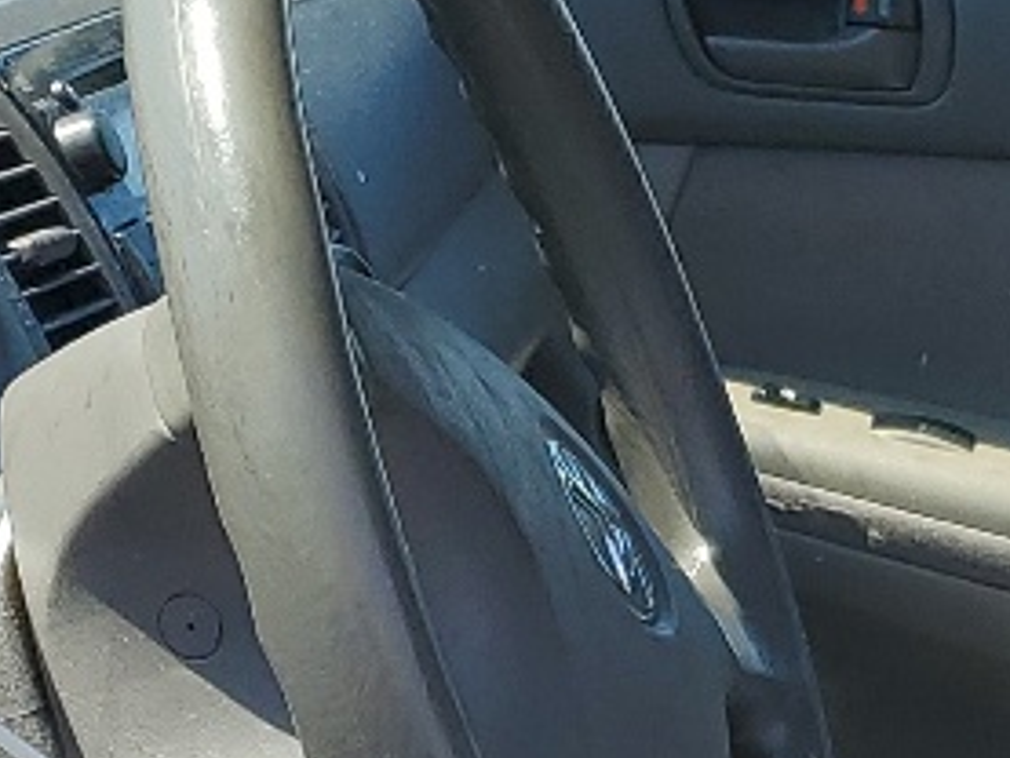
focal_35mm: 150
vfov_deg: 9.1
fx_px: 4378
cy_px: 1706
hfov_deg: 12.8
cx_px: 1258
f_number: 1.5
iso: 50
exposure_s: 1/1250
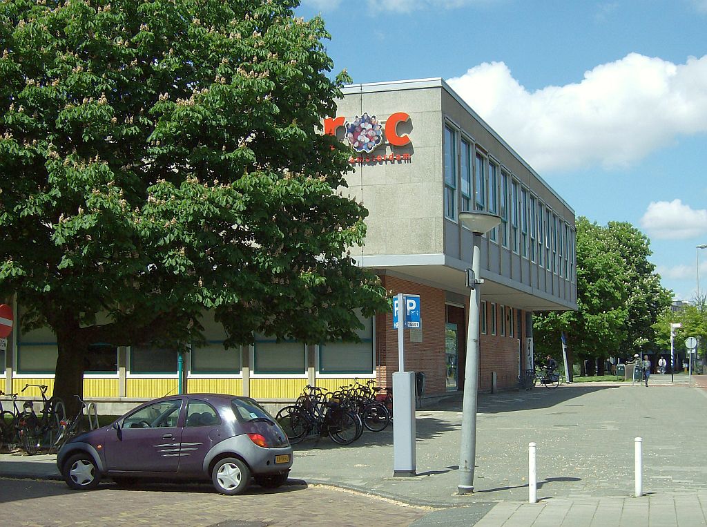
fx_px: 1141
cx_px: 354
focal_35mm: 56
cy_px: 264
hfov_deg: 34.4
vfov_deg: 26.0
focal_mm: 9.3
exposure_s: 1/486
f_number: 5.6
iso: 100
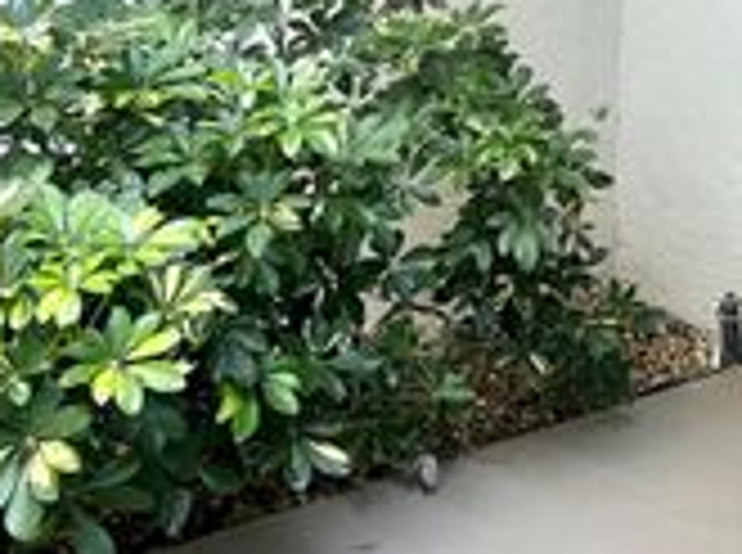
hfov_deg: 21.6
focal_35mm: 79
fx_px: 1690
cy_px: -164
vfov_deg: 17.5
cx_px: 1039
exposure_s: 1/60
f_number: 1.5
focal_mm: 5.7
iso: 125
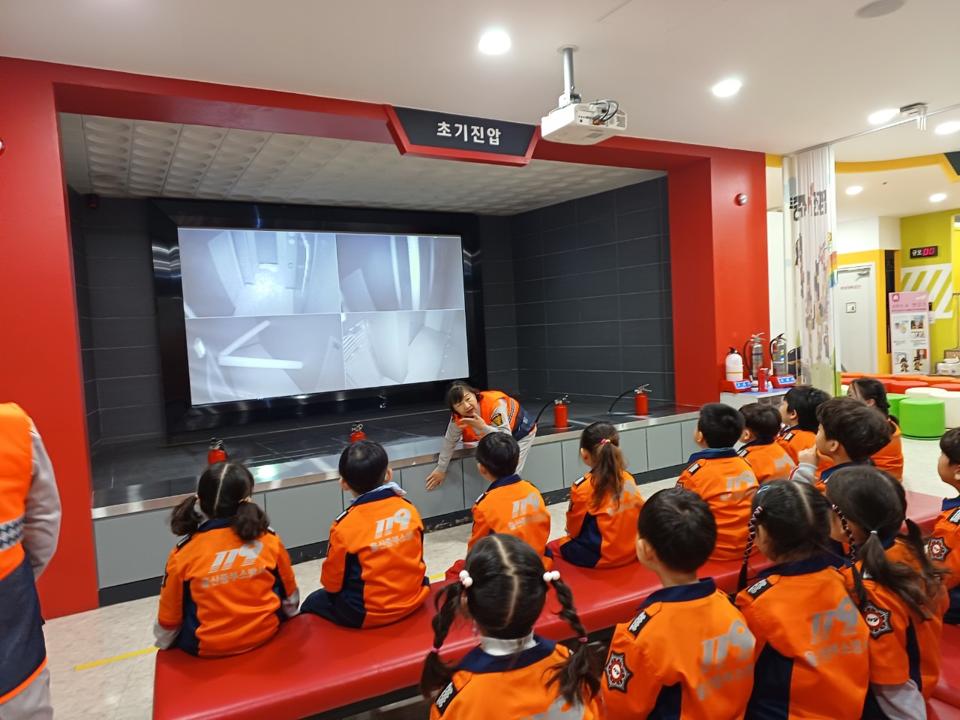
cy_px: 360
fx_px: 638
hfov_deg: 73.9
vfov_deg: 58.9
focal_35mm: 23
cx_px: 480
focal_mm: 5.06
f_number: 1.8
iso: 200
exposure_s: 1/30
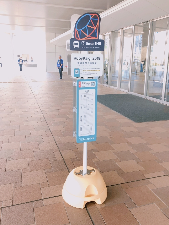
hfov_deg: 45.4
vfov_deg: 58.3
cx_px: 84
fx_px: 202
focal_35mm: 31
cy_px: 104
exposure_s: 1/30
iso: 32
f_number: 1.8
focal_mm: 4
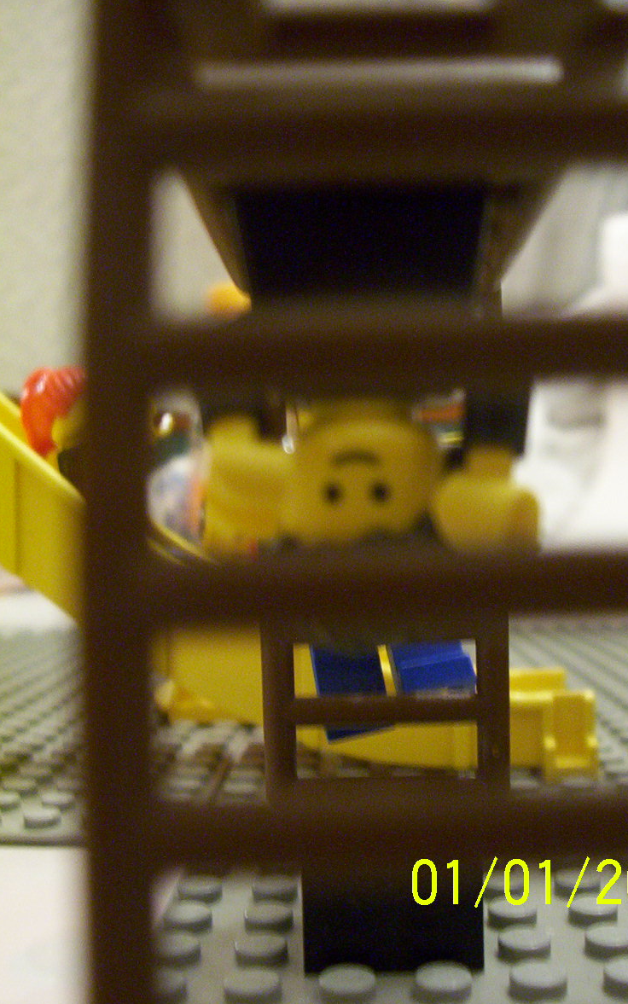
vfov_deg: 43.5
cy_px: 503
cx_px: 372
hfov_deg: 28.0
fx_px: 1259
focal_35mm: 46
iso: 200
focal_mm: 5.77
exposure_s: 1/8
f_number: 2.73
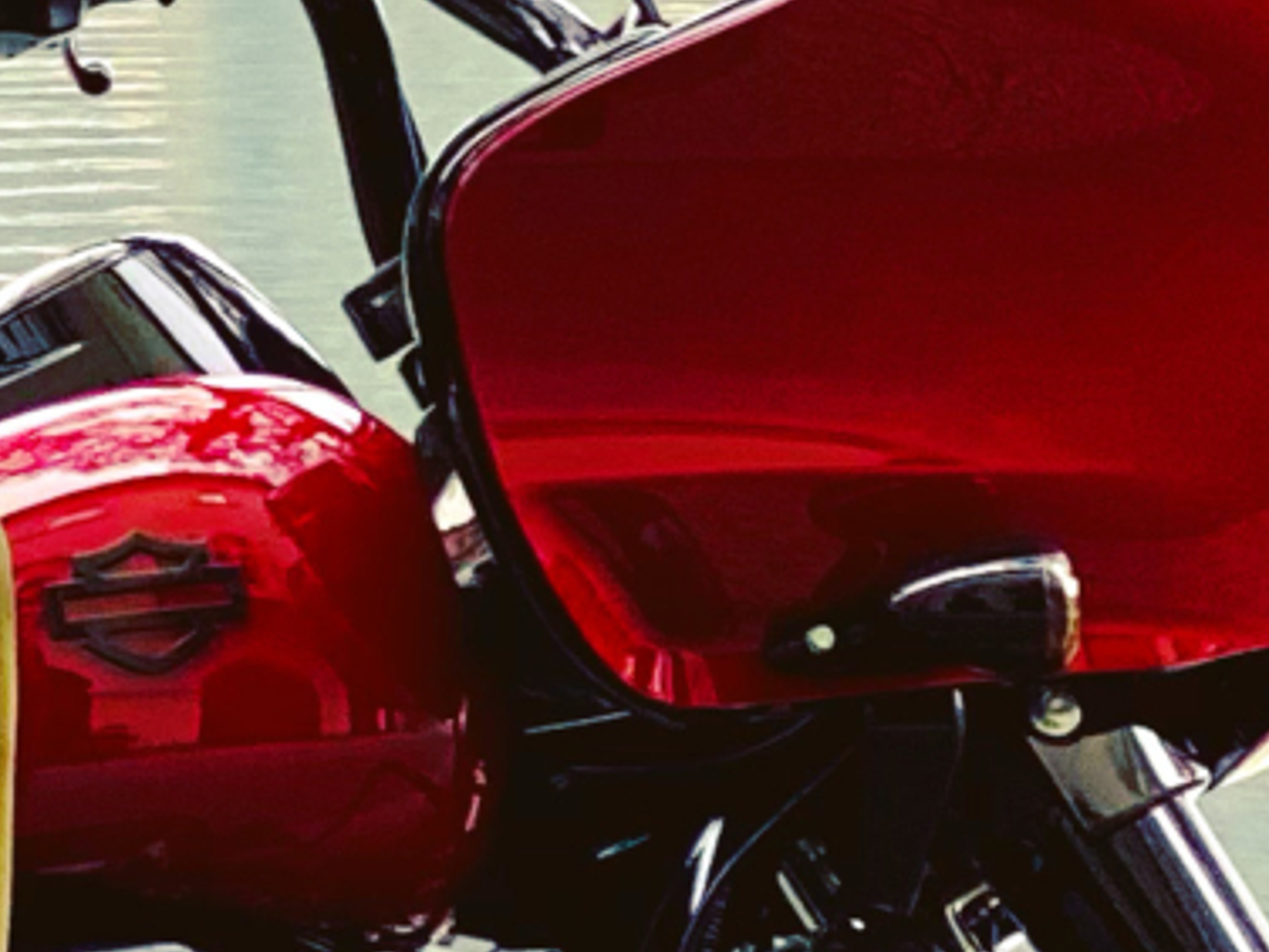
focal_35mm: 354
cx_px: -1131
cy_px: -54
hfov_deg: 5.5
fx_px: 12977
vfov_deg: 4.2
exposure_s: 1/122
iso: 40
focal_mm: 6
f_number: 2
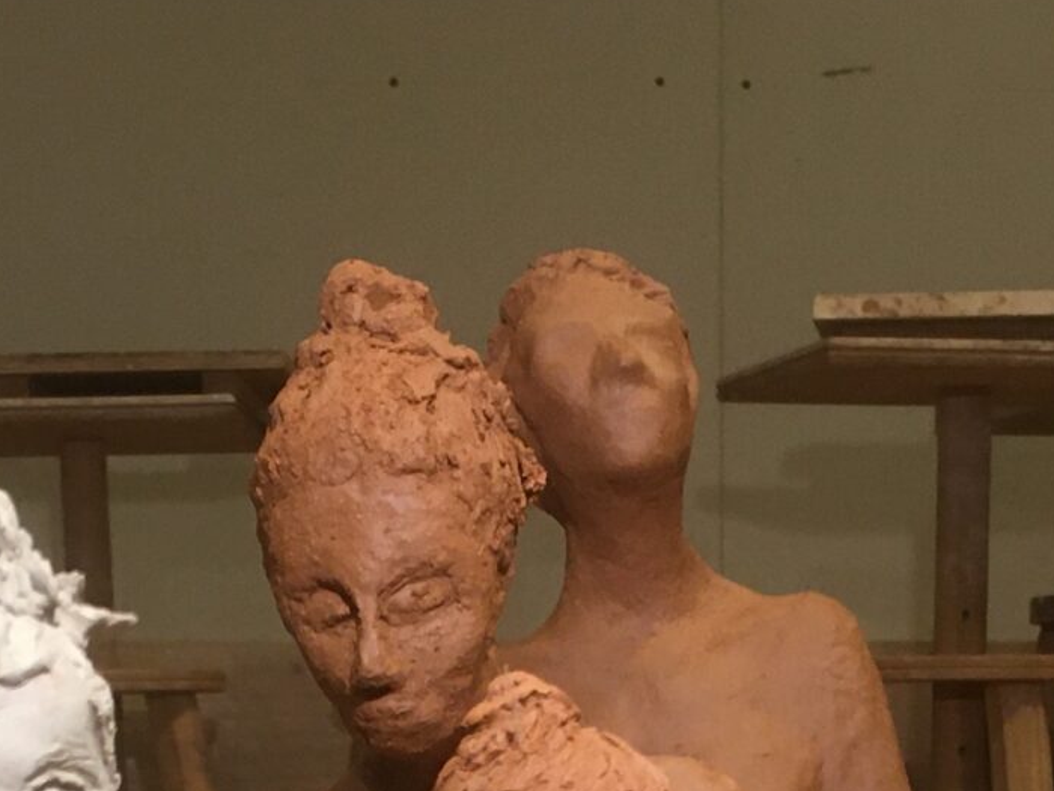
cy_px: 1329
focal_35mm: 106
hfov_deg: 18.5
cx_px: 569
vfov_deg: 12.9
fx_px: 3228
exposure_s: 1/33
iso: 125
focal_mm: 4.15
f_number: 2.2
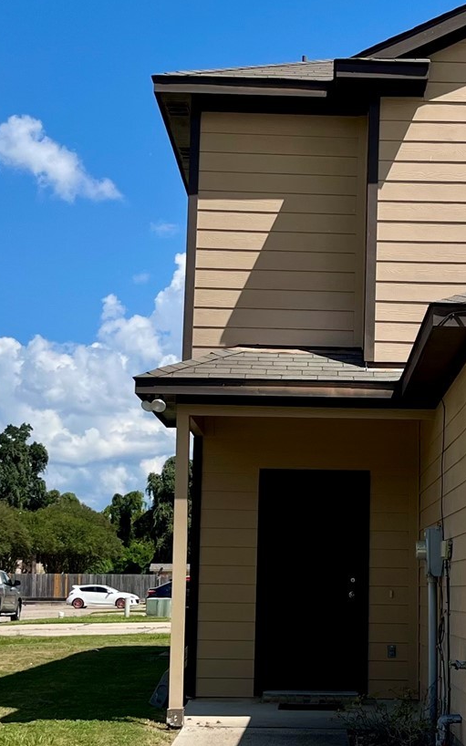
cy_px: 412
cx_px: 355
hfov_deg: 18.7
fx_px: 1403
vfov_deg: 29.8
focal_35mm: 69
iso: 50
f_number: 1.6
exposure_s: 1/4854
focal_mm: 5.1
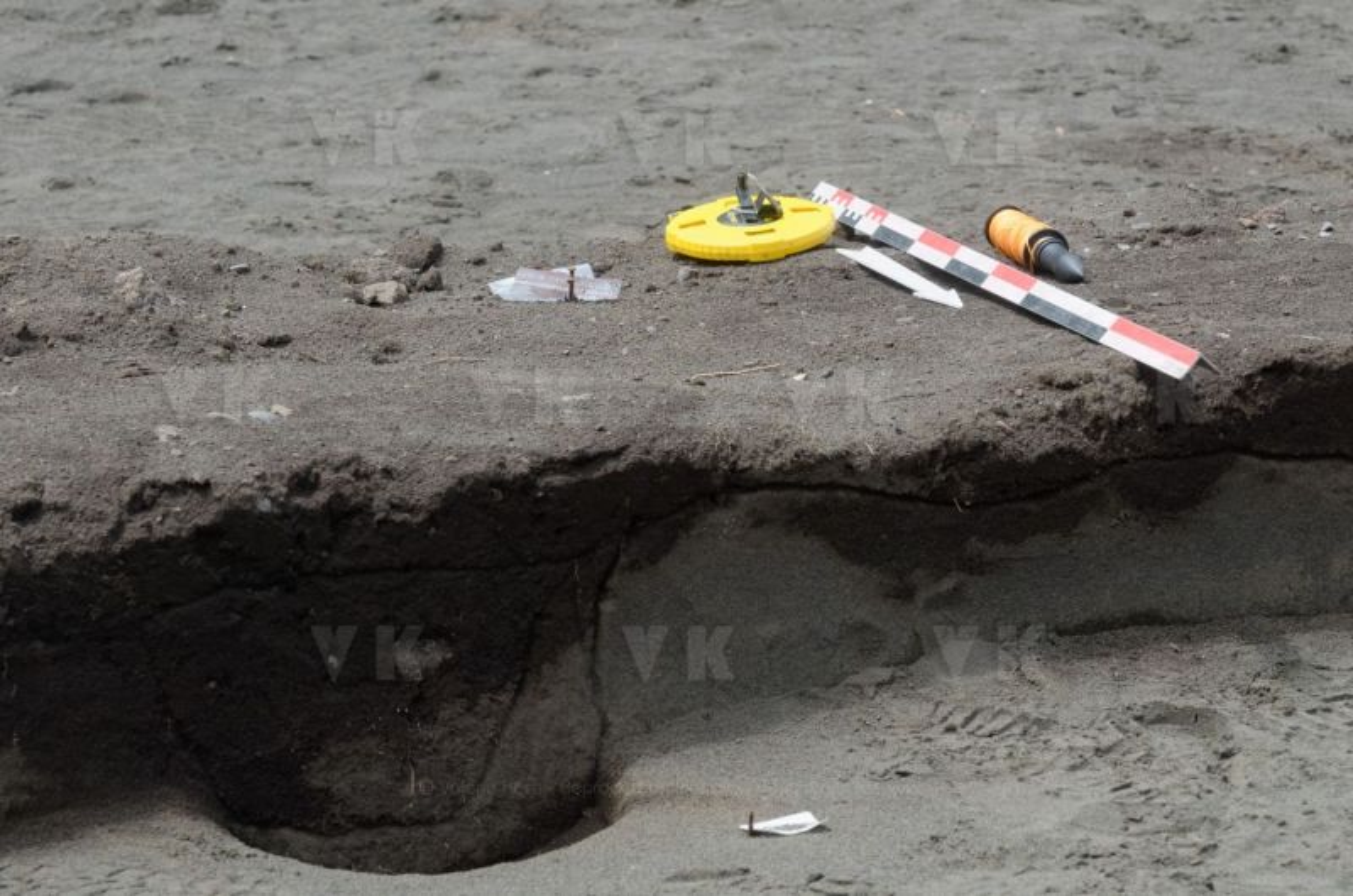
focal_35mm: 188
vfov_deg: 7.3
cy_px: 448
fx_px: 7033
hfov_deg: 11.0
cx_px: 676
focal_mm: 125
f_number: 8
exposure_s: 1/320
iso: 250
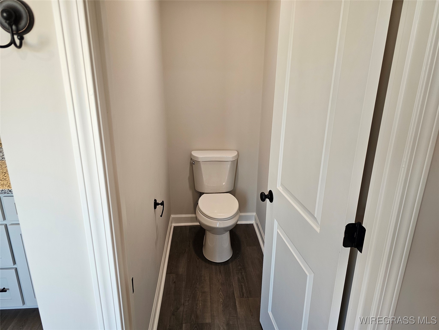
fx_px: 292
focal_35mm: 23
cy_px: 165
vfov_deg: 58.9
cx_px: 220
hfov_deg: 73.9
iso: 100
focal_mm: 6.3
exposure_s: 1/120
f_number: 1.7
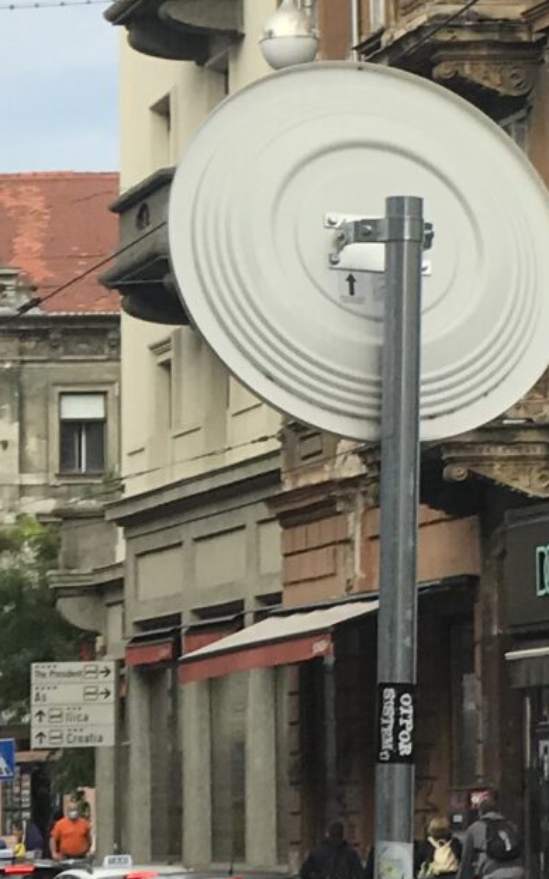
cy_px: -18
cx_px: 1223
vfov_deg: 8.4
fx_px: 5937
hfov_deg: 5.2
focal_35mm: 248
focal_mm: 6.6
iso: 20
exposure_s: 1/353
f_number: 2.8
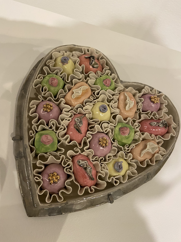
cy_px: 121
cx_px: 90
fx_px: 181
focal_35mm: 26
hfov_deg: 53.1
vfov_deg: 67.3
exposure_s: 1/60
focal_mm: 4.25
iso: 250
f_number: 1.8
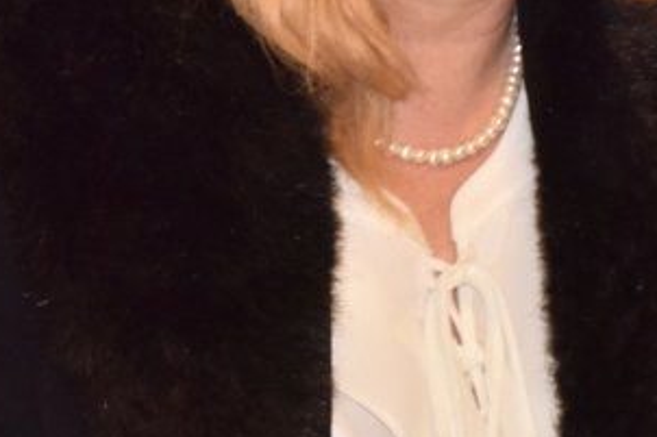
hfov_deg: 5.1
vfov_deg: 3.4
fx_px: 7423
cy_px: 77
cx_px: 526
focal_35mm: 407
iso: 2500
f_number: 7.1
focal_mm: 120
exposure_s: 1/250
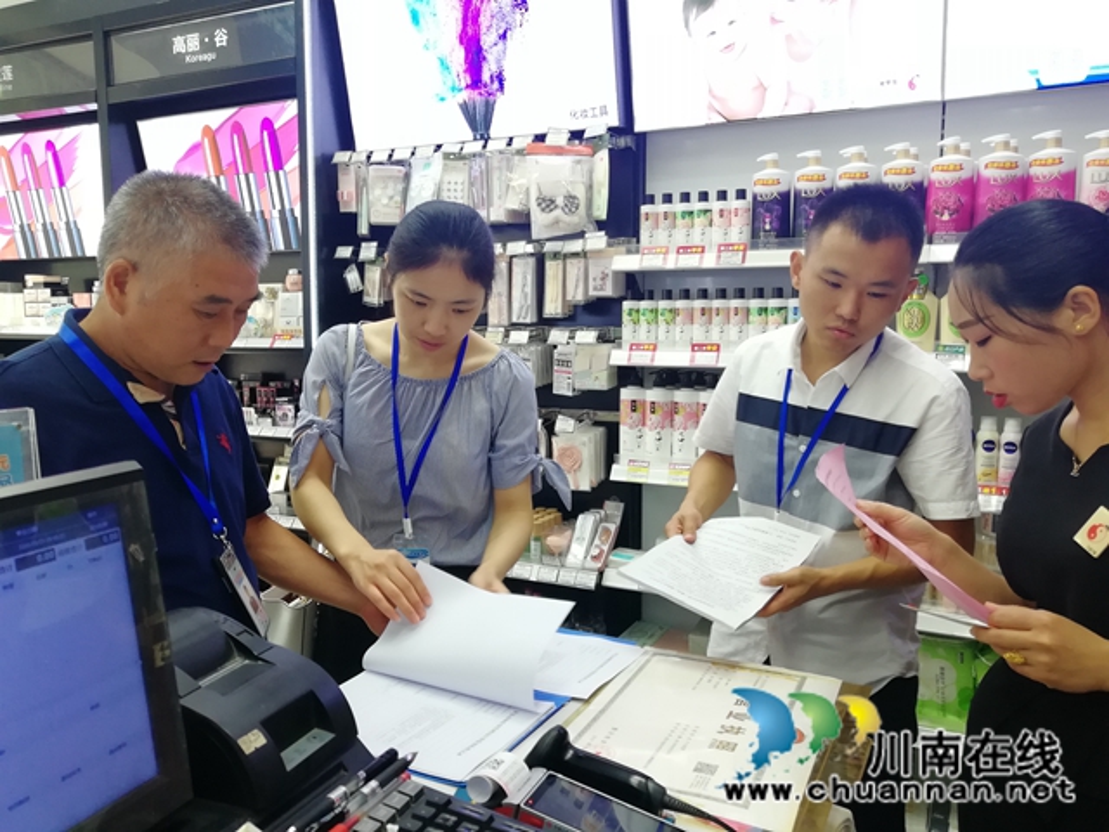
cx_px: 554
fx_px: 865
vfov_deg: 51.4
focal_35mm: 27
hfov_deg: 65.3
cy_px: 416
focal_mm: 3.83
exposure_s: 1/50
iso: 125
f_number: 1.8
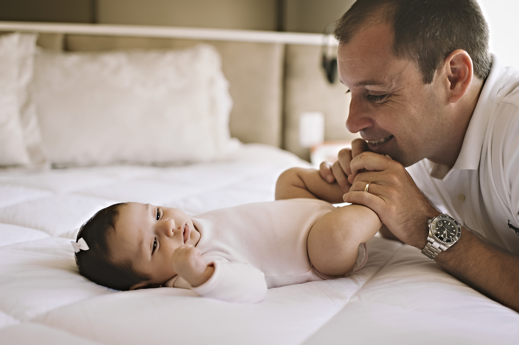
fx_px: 504
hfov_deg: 54.5
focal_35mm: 35
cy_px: 172
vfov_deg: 37.8
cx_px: 260
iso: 200
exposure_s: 1/125
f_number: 2
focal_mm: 35
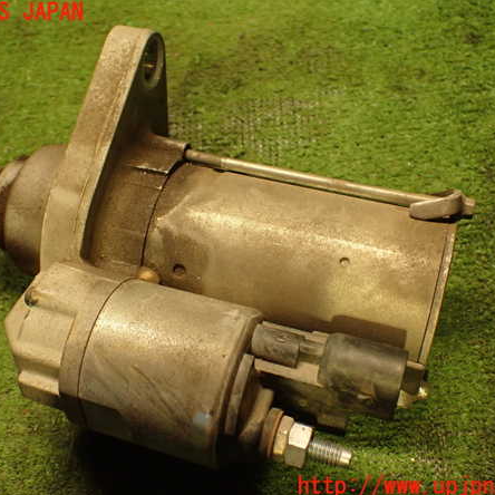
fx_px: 696
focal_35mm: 43
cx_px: 215
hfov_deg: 39.1
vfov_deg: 39.2
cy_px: 250
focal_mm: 6.37
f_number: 2.5
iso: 640
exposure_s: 1/40
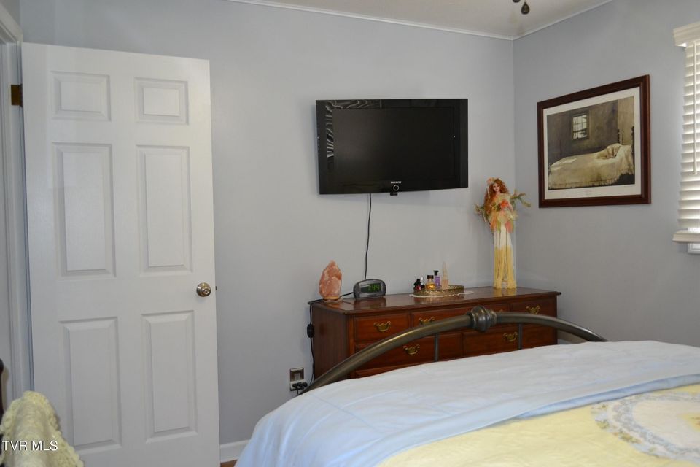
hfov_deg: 61.9
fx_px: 583
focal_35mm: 30
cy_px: 234
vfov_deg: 43.6
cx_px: 350
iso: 800
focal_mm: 20
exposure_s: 1/60
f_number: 3.8
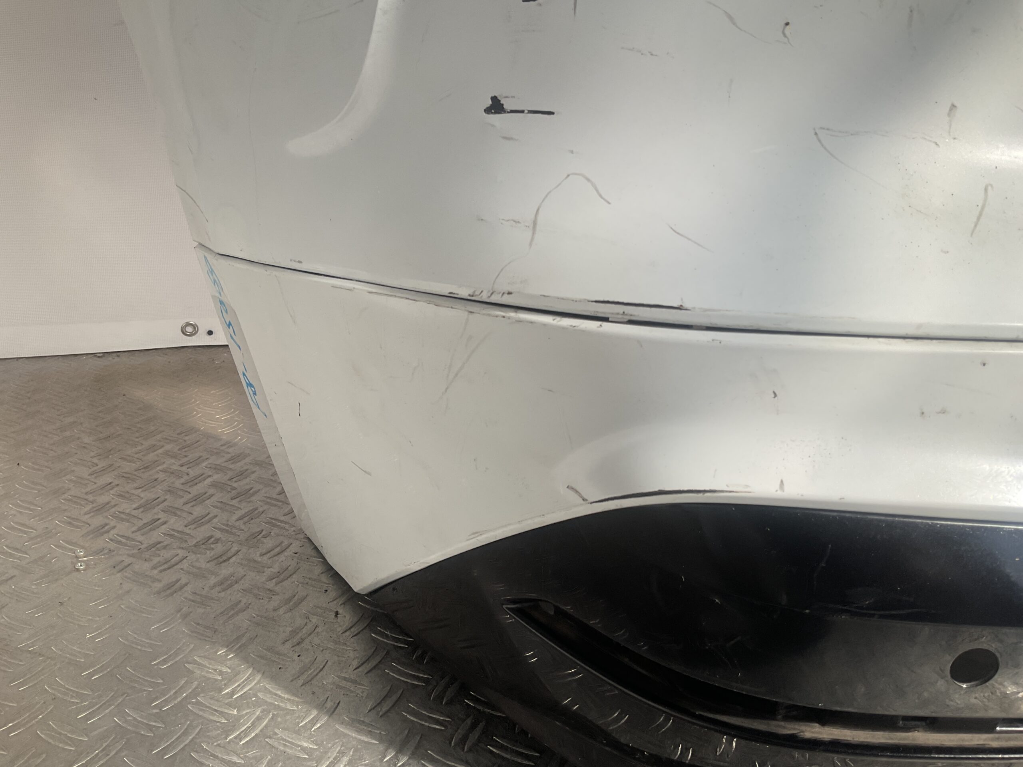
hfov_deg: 61.7
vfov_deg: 48.2
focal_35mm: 29
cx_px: 512
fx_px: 857
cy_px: 384
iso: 16
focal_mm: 3
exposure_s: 1/1311
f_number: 1.8
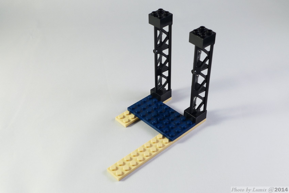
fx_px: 402
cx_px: 144
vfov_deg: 27.0
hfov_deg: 39.6
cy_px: 96
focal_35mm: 50
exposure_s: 1/2.5
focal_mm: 9.8
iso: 80
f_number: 4.5
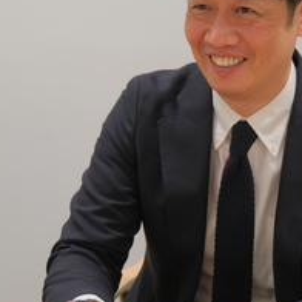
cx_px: 222
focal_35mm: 104
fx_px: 1027
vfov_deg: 16.7
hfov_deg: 16.7
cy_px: 138
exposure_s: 1/100
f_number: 2.8
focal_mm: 32
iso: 640
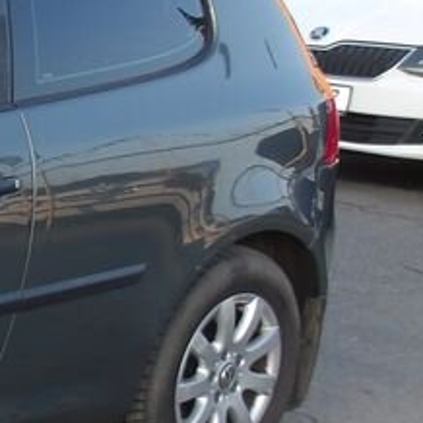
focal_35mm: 112
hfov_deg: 12.7
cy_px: 305
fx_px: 1548
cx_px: -528
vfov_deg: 15.5
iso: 100
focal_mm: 4.9
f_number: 3
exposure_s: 1/174
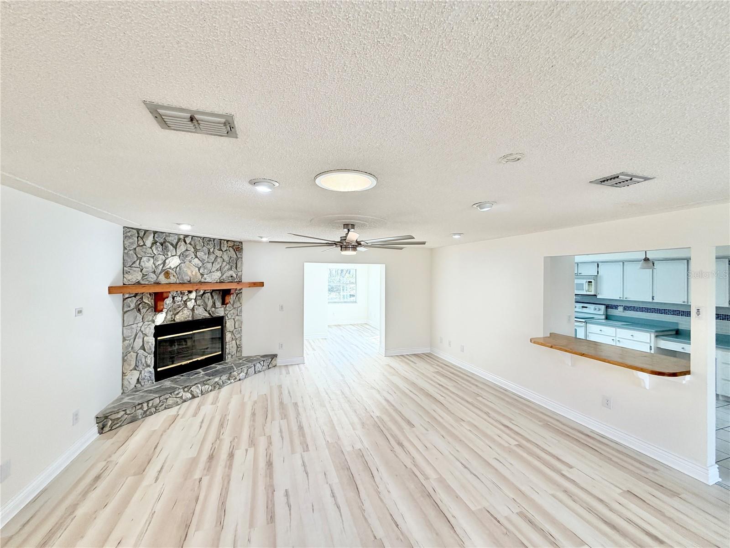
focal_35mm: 14
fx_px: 295
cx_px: 365
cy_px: 274
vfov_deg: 85.7
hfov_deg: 102.1
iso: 80
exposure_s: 1/120
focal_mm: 2.22
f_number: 2.2
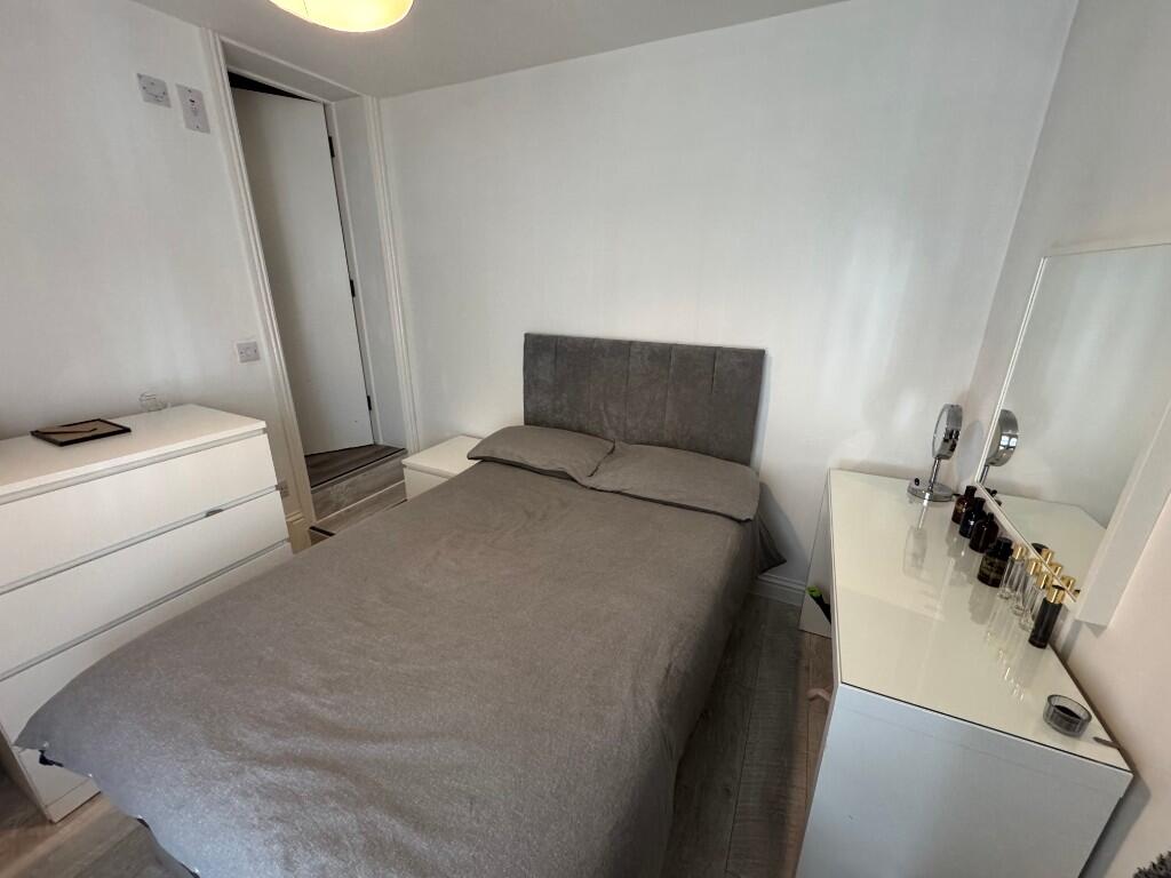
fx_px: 474
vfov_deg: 85.7
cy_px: 439
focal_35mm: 14
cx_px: 586
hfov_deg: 102.1
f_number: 2.2
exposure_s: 1/84
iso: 320
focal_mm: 2.22
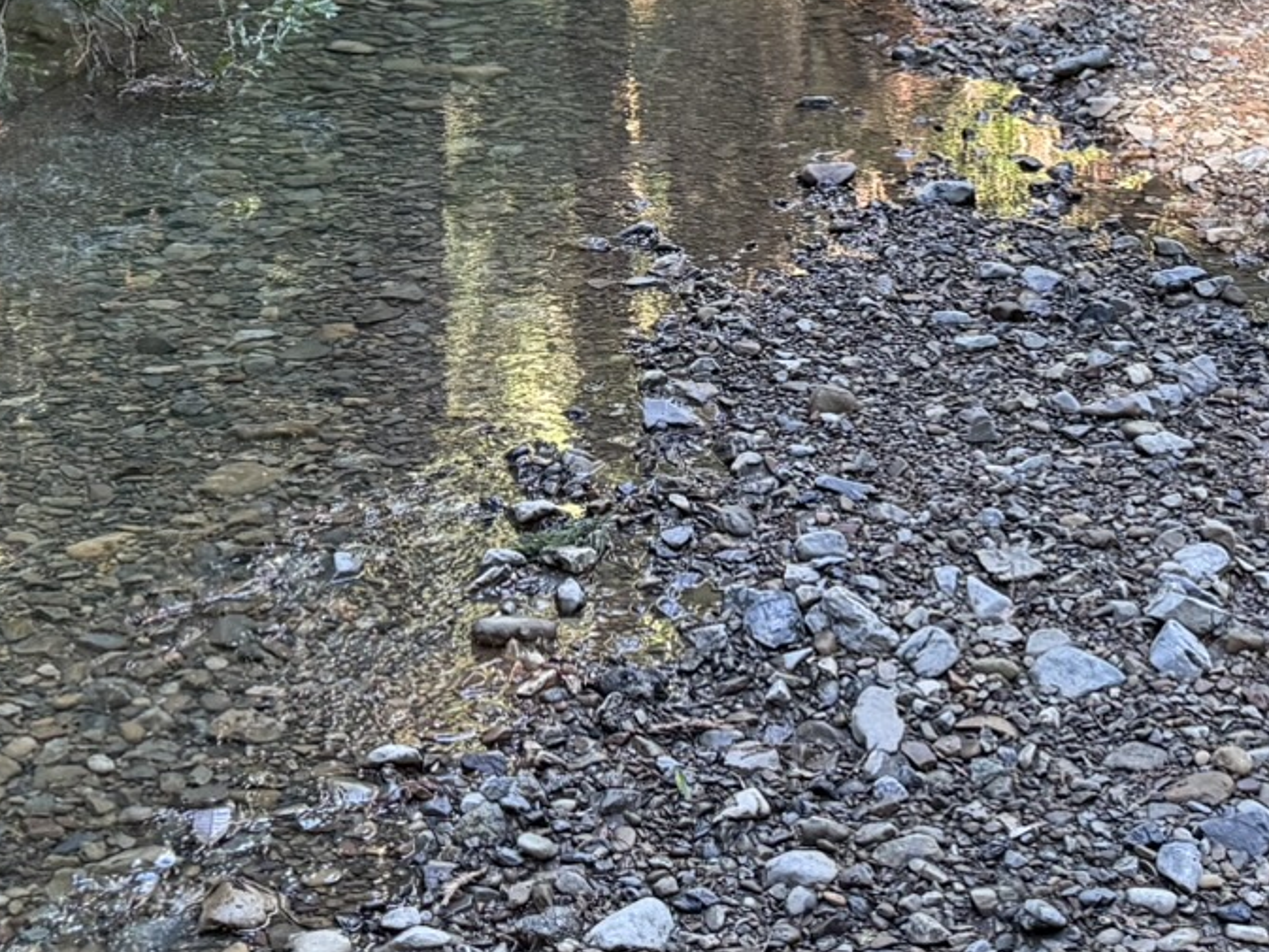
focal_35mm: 73
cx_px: 545
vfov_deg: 18.2
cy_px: -432
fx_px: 2677
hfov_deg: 26.6
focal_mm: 6.76
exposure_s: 1/60
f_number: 1.78
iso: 250
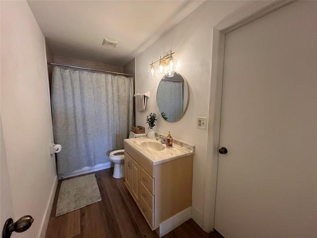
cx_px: 158
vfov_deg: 89.9
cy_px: 119
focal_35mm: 13
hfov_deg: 106.2
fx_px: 119
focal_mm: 1.57
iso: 200
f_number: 1.8
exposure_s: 1/120
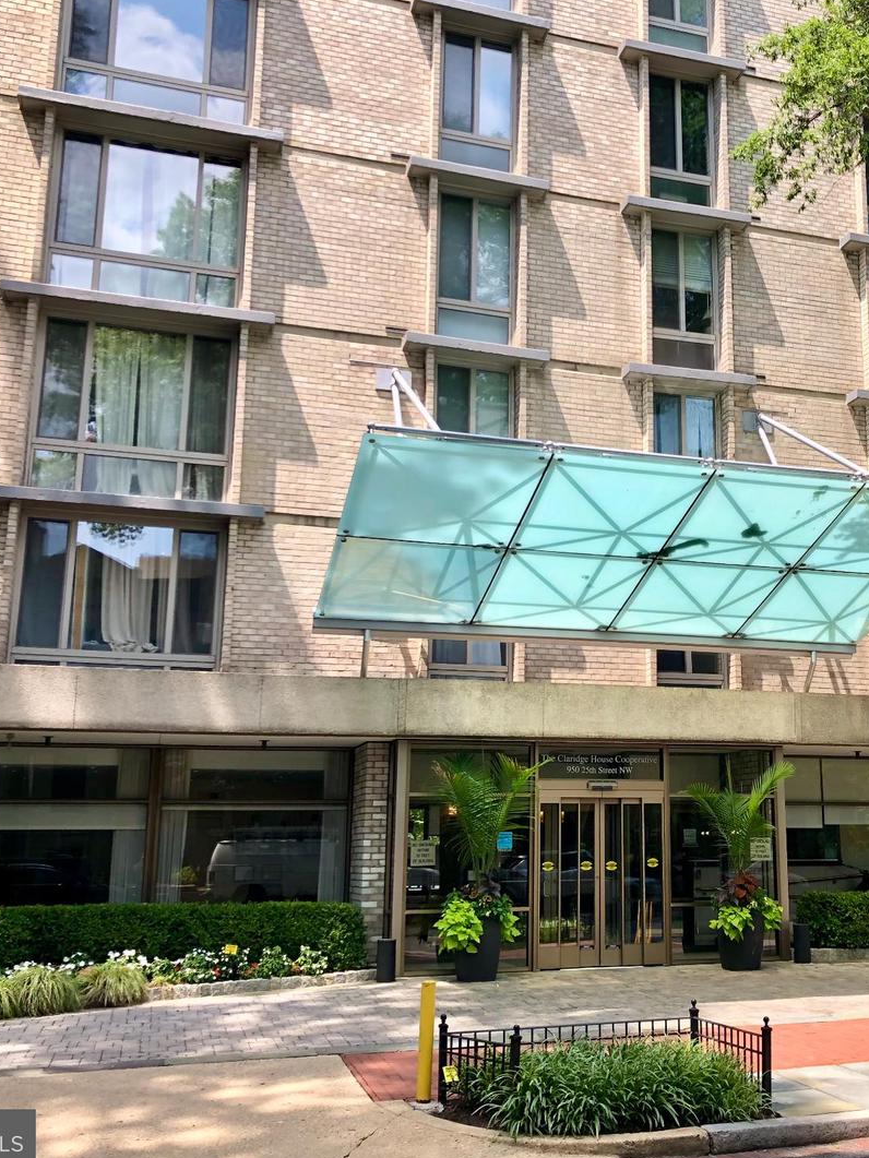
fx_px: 1272
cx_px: 630
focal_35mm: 38
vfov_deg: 49.0
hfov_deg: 37.0
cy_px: 583
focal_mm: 4
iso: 20
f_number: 1.8
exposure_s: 1/558
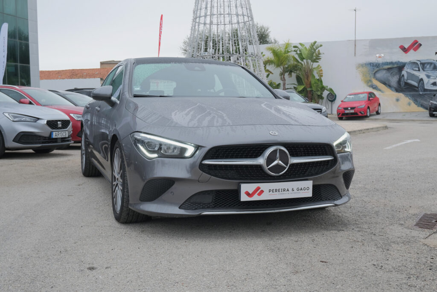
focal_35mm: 41
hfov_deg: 47.4
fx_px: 498
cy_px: 146
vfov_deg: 32.6
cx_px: 218
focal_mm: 27.1
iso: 400
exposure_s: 1/100
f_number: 8
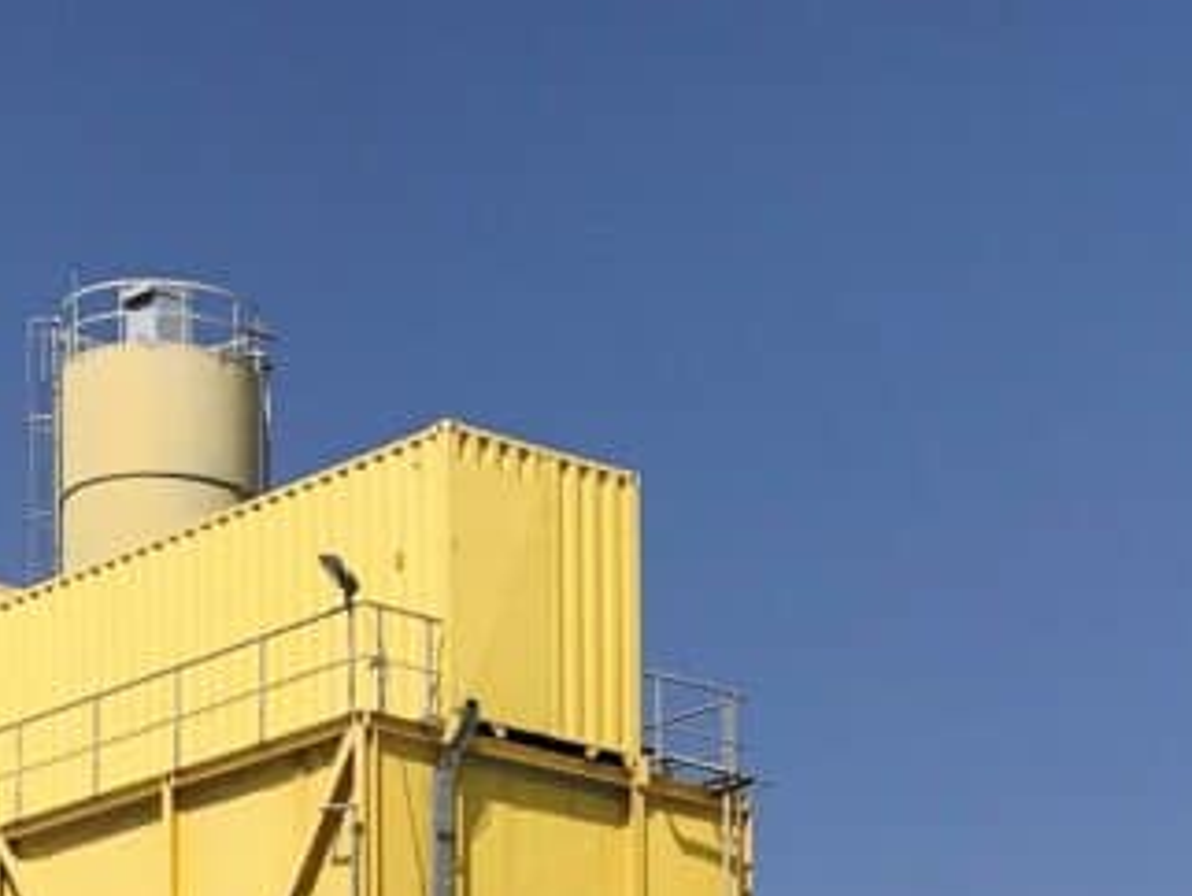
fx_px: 3067
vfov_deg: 15.7
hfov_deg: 21.9
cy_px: 1181
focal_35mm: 89
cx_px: 407
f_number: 1.8
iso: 25
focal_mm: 3.99
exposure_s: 1/5319
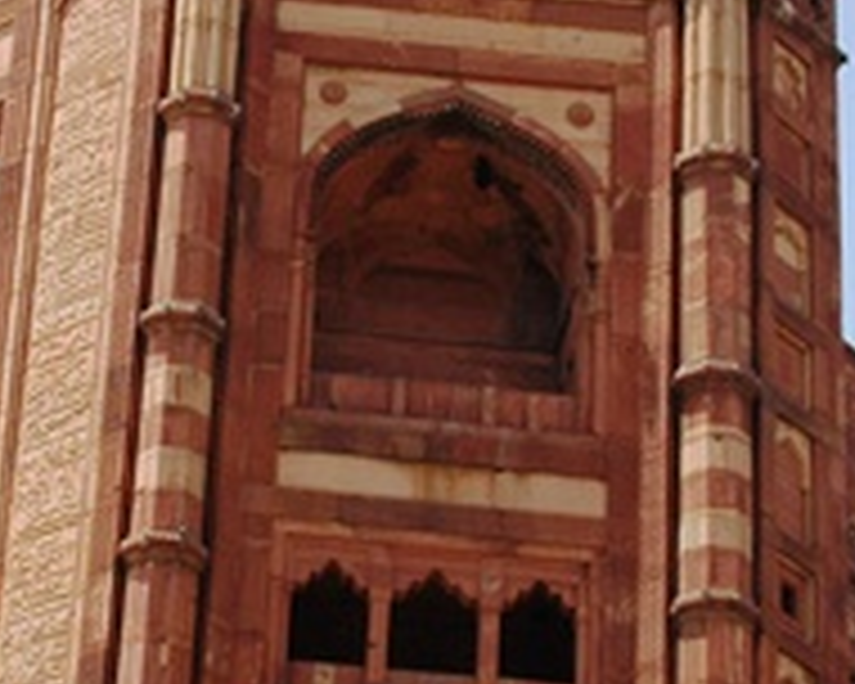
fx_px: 3846
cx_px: 158
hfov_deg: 12.6
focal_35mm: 152
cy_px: 378
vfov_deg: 10.2
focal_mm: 32
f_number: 10
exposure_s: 1/250
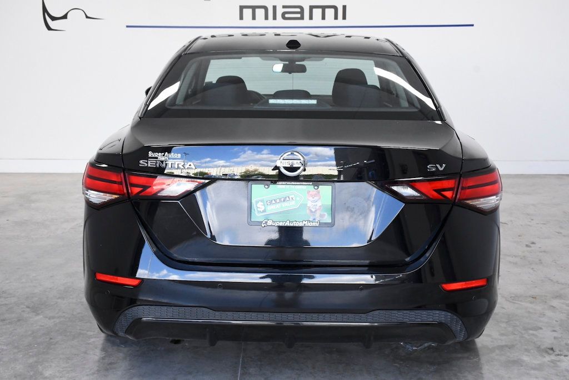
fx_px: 806
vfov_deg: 26.5
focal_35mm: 51
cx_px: 284
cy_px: 190
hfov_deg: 38.9
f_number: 10
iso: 2500
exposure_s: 1/400
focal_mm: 34
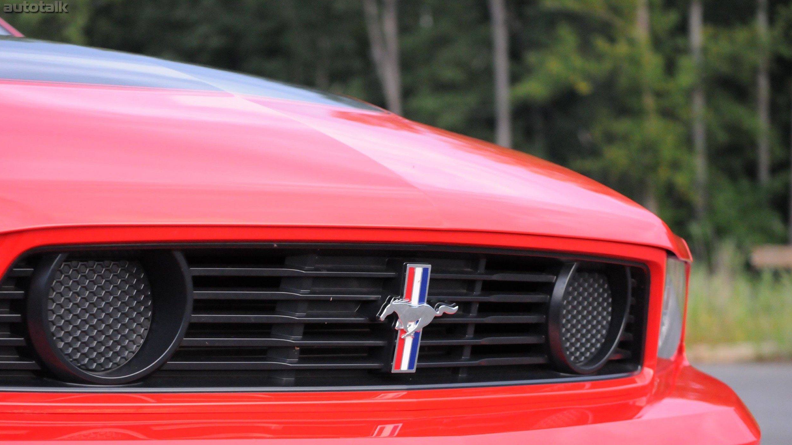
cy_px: 264
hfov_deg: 20.8
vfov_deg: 11.8
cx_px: 395
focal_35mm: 103
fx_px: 2153
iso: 2000
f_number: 5.6
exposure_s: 1/160
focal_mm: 65
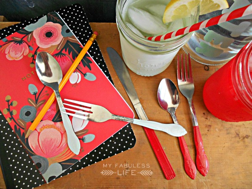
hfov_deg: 67.3
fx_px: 189
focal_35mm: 26
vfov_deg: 53.1
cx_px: 126
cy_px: 94
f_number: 3.2
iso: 320
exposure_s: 1/30
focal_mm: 4.6
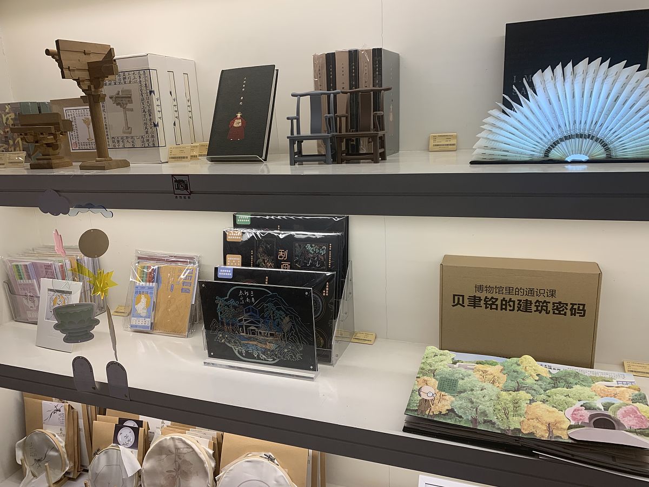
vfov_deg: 53.1
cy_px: 244
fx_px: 487
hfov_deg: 67.3
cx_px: 324
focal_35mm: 26
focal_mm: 4.25
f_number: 1.8
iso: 40
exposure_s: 1/121
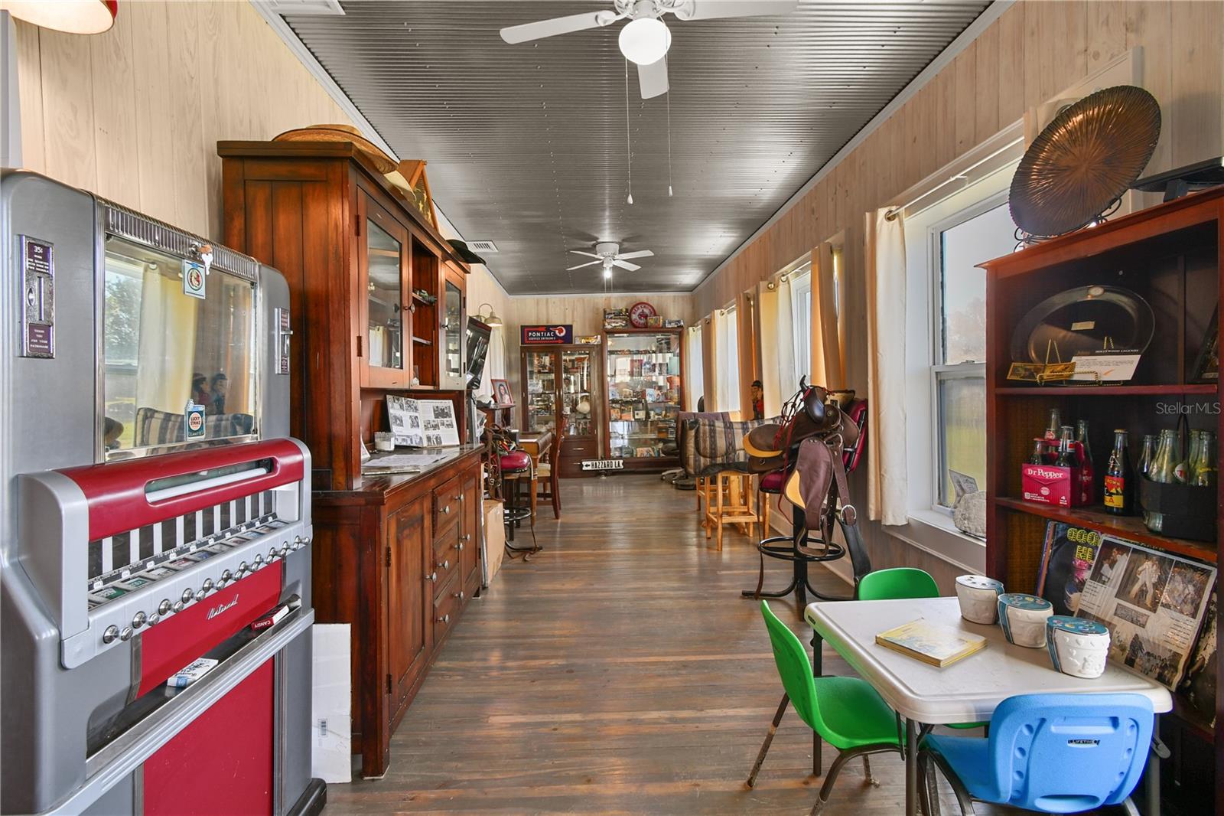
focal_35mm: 15
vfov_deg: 77.3
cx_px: 612
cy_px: 408
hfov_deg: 100.4
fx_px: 510
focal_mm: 10
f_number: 7.1
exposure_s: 1/10
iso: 100
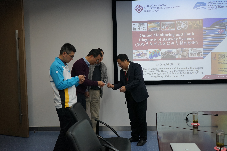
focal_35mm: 34
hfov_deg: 55.8
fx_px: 214
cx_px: 114
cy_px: 76
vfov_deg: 38.9
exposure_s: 1/160
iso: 1250
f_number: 4
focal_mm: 34
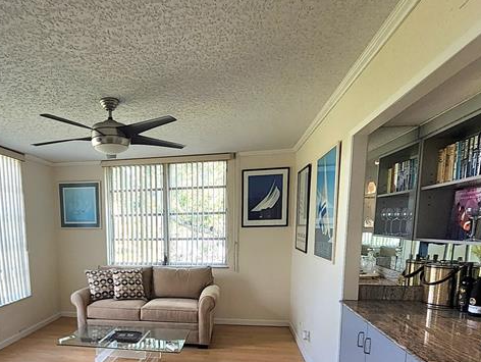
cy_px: 269
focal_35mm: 22
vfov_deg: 58.2
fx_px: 306
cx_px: 166
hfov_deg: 74.3
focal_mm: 1.13
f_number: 2.2
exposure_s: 1/120
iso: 64
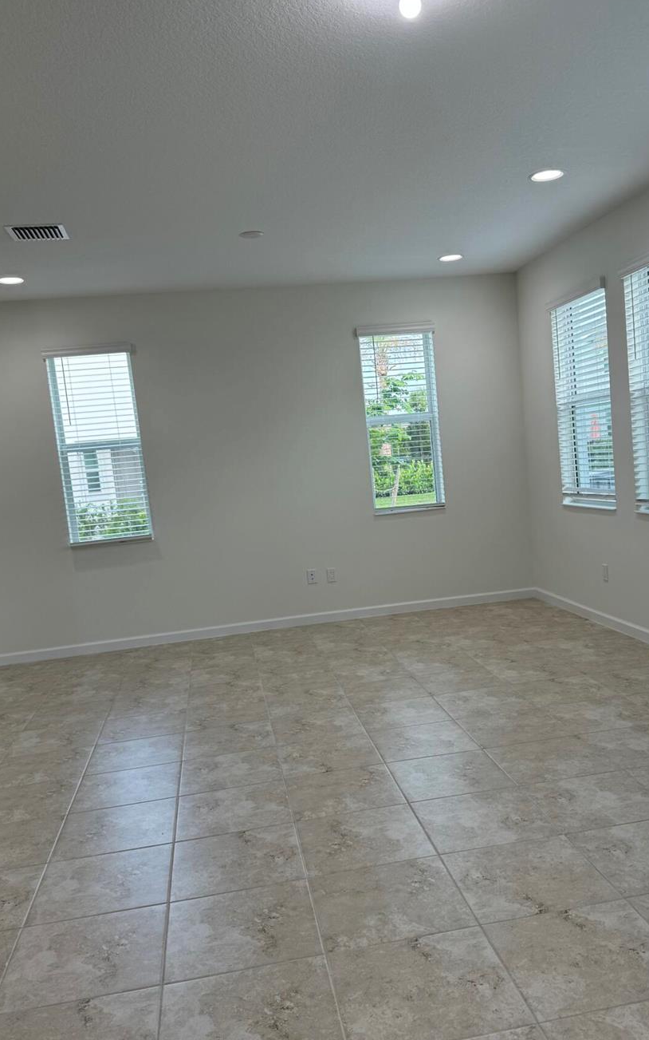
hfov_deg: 41.8
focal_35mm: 30
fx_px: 849
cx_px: 353
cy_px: 542
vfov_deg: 62.9
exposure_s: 1/160
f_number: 1.78
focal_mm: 6.76
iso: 80
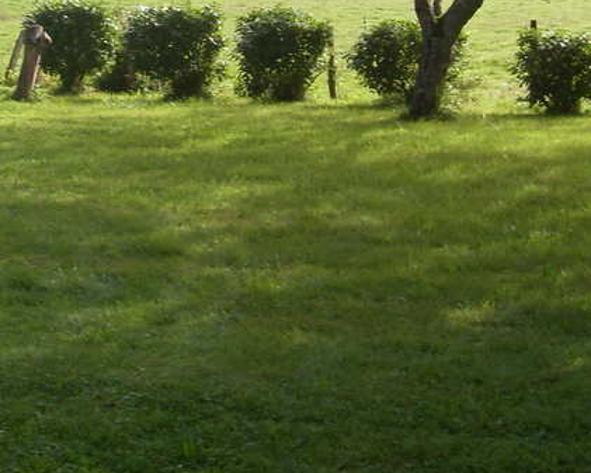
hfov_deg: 22.6
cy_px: -27
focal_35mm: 83
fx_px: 1452
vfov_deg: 17.9
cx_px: 494
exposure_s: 1/60
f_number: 7
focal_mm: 6.3
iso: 80
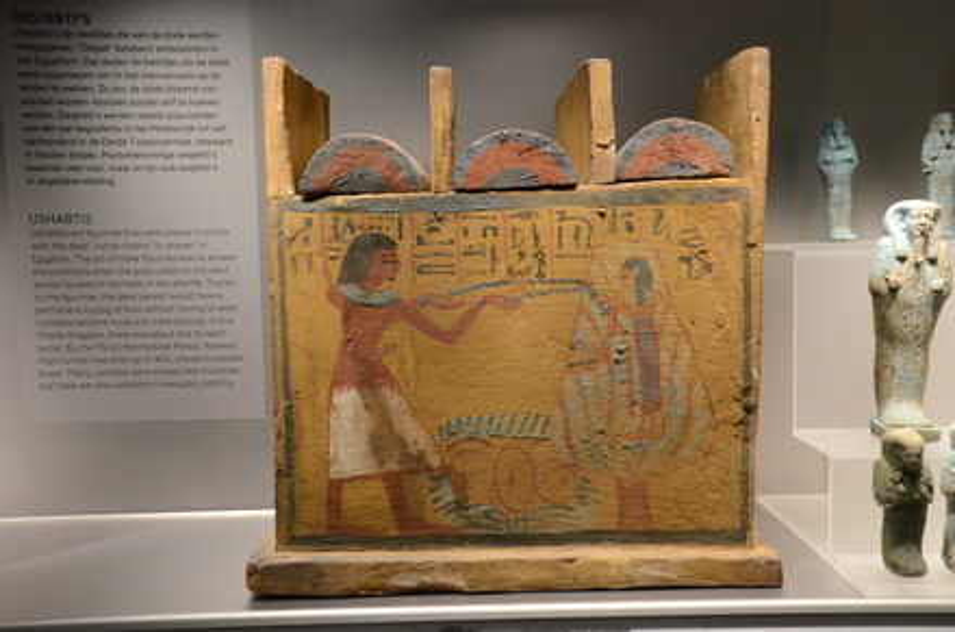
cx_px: 478
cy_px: 316
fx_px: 1032
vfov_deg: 34.0
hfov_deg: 49.7
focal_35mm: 39
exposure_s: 1/25
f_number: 3.8
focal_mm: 26
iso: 2500
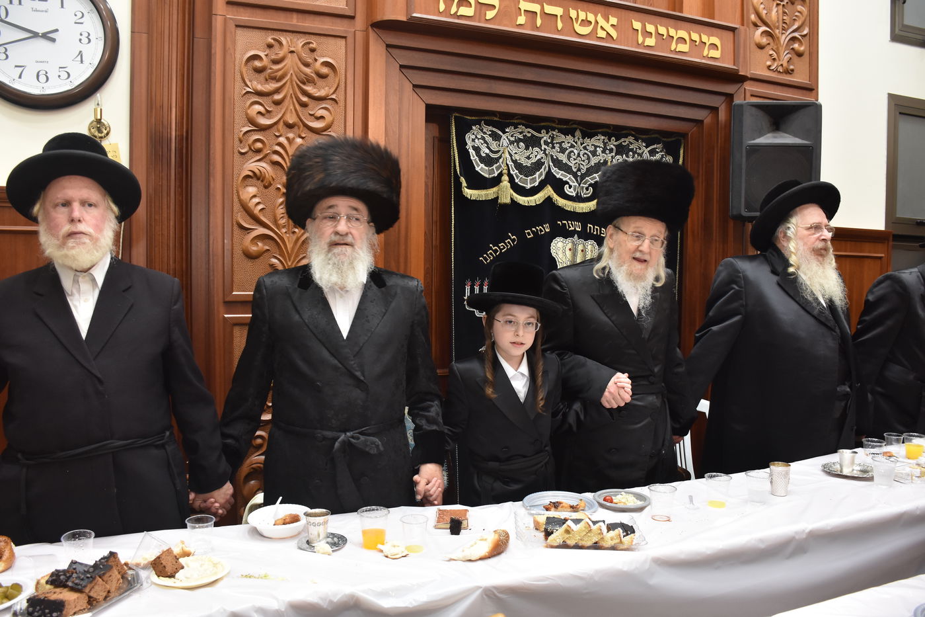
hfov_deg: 67.4
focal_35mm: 27
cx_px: 462
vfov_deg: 47.9
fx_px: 694
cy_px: 308
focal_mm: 18
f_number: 5.6
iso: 1000
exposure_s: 1/100
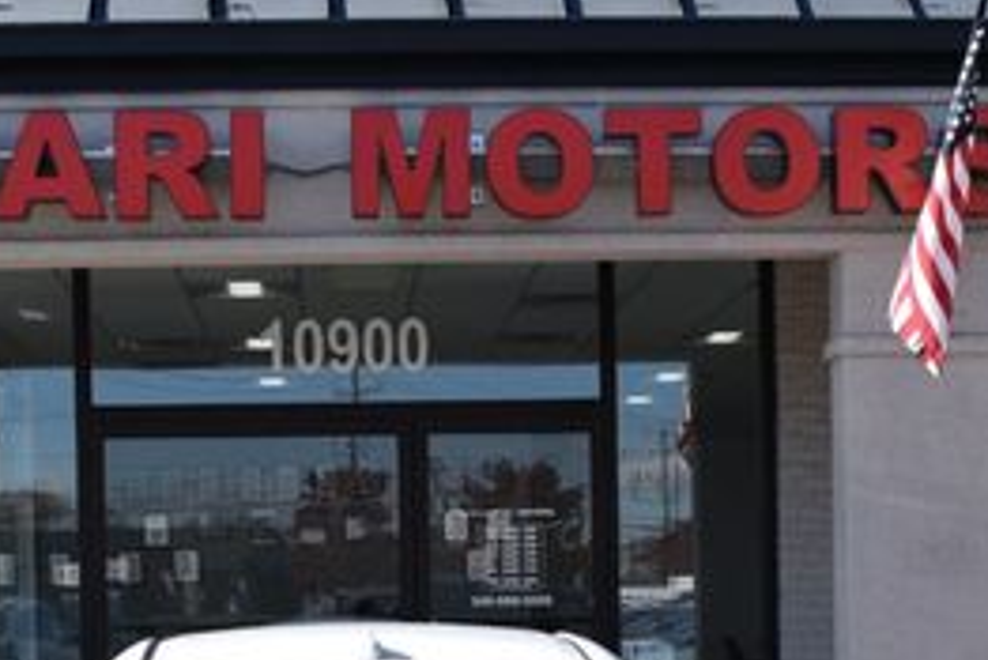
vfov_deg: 15.8
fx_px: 2313
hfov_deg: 24.1
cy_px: 709
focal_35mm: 84
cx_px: 471
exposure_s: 1/500
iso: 200
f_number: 8
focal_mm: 23
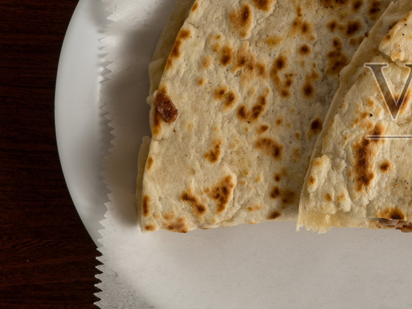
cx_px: 471
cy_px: 106
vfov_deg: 12.5
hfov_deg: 16.1
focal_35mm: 118
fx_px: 1404
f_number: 7.1
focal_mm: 50
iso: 125
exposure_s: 1/250
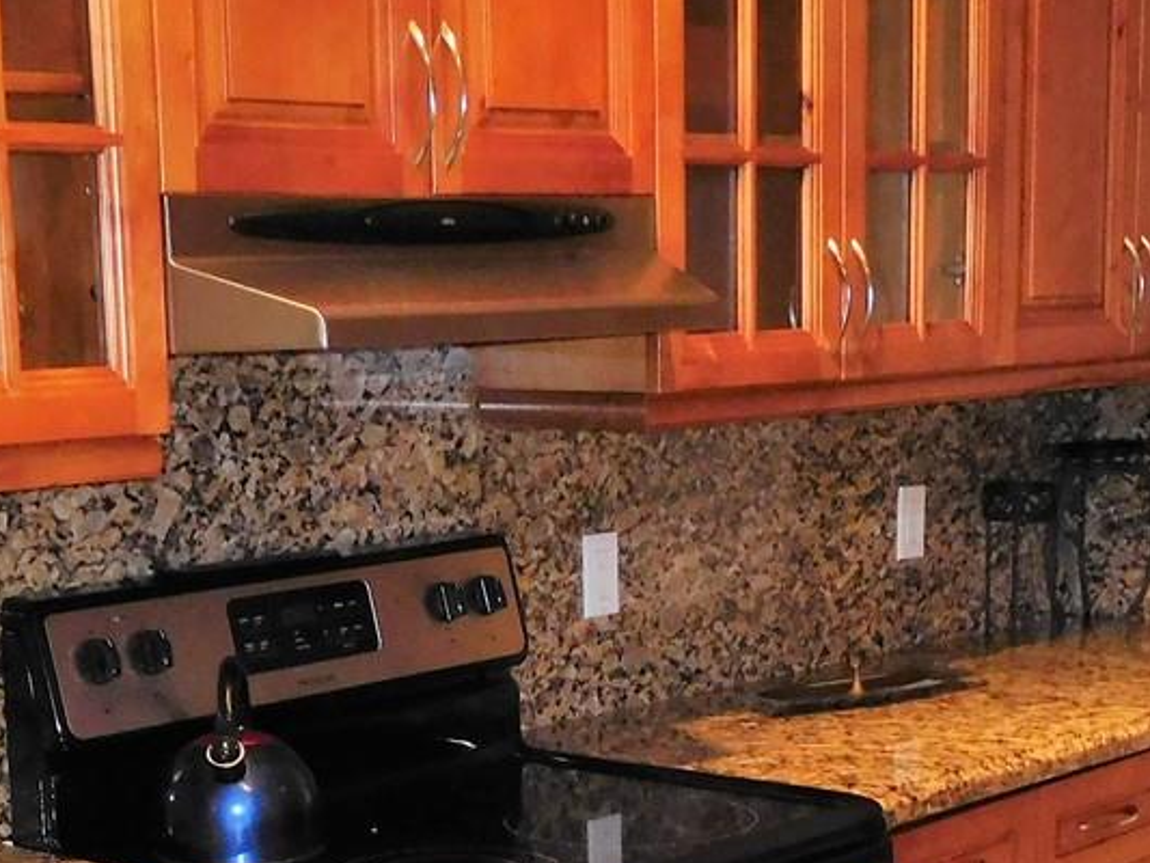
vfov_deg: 19.1
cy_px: 872
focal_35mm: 75
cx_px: 503
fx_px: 2492
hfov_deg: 26.0
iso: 280
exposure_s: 1/30
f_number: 3.4
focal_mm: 4.5
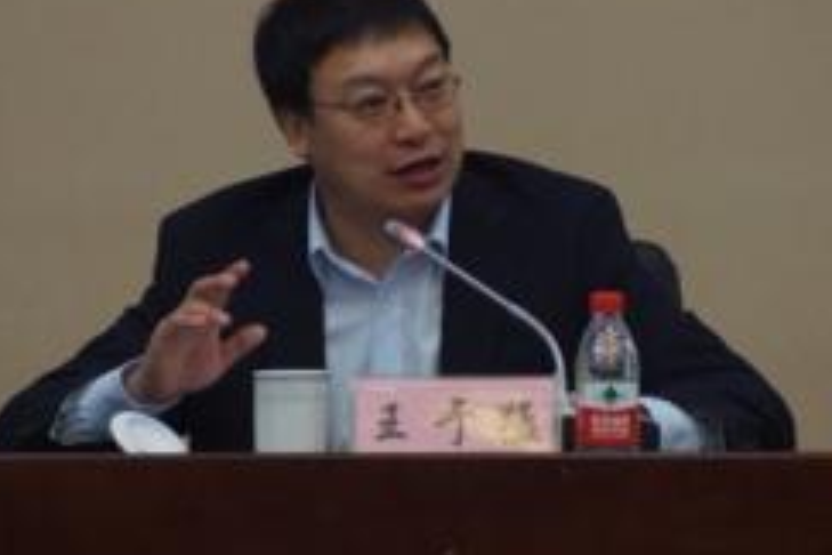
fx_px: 15992
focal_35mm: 692
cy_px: 190
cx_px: 452
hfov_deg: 3.0
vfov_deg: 2.0
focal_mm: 250
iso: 1600
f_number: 6.3
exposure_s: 1/30
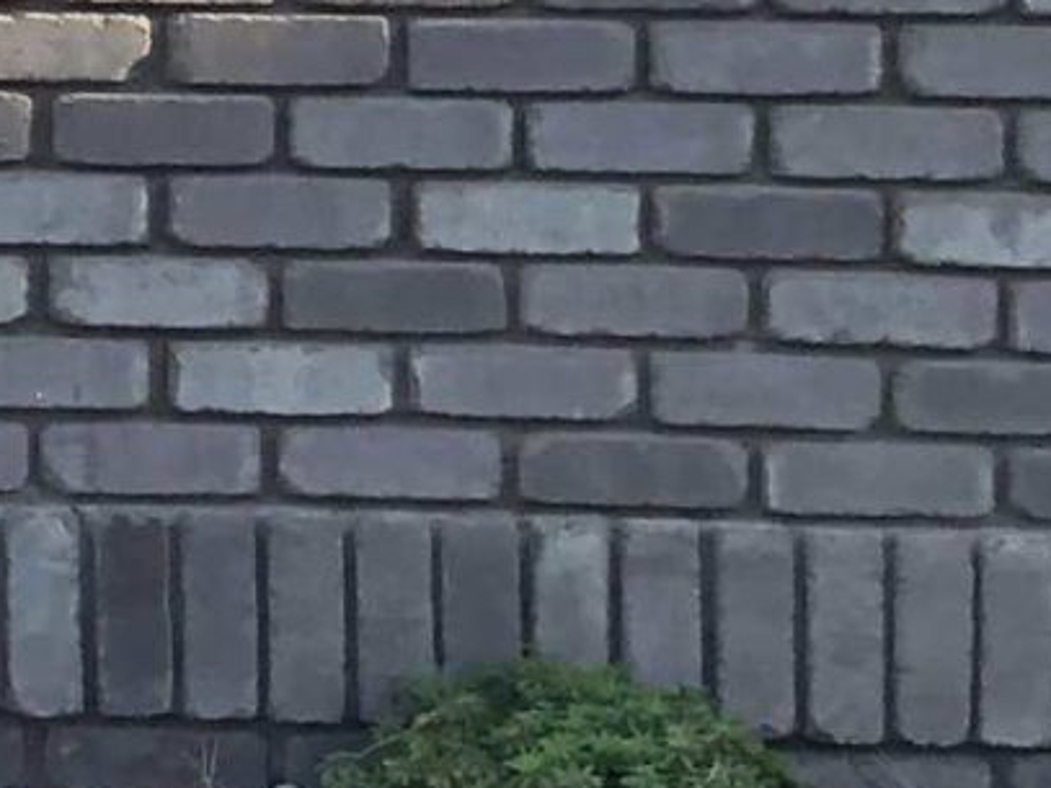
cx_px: -2120
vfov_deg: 8.2
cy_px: -579
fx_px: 5342
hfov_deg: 9.0
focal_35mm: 176
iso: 20
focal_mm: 4
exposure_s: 1/269
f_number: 1.8
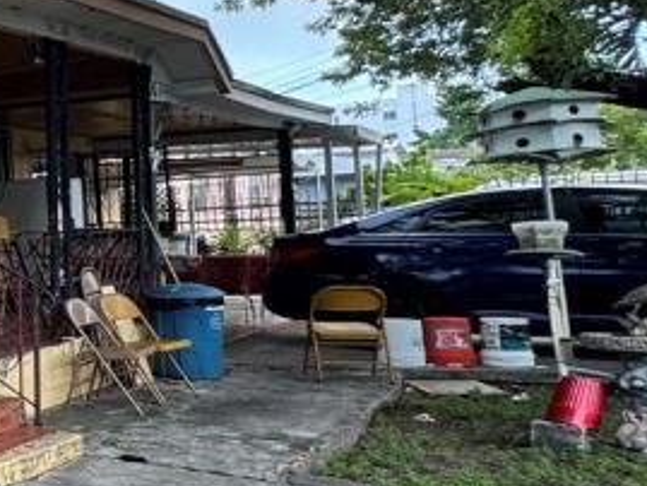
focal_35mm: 50
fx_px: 935
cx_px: -498
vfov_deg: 29.1
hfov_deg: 22.7
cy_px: 217
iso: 40
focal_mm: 2.22
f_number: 2.2
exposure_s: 1/99
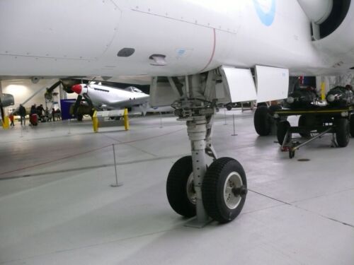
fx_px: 358
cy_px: 132
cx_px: 177
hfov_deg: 52.6
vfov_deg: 40.7
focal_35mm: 35
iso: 400
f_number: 2.8
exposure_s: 1/30
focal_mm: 7.4
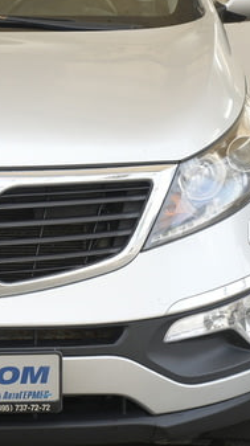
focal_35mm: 140
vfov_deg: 15.3
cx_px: -49
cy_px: 165
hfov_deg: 8.6
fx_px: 1654
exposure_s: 1/50
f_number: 5.6
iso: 100
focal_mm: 50
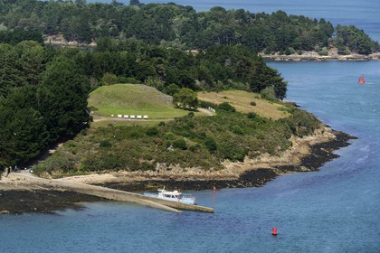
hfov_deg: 15.2
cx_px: 190
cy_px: 126
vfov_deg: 10.2
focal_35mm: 135
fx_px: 1425
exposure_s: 1/1250
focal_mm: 135
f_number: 6.3
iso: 400
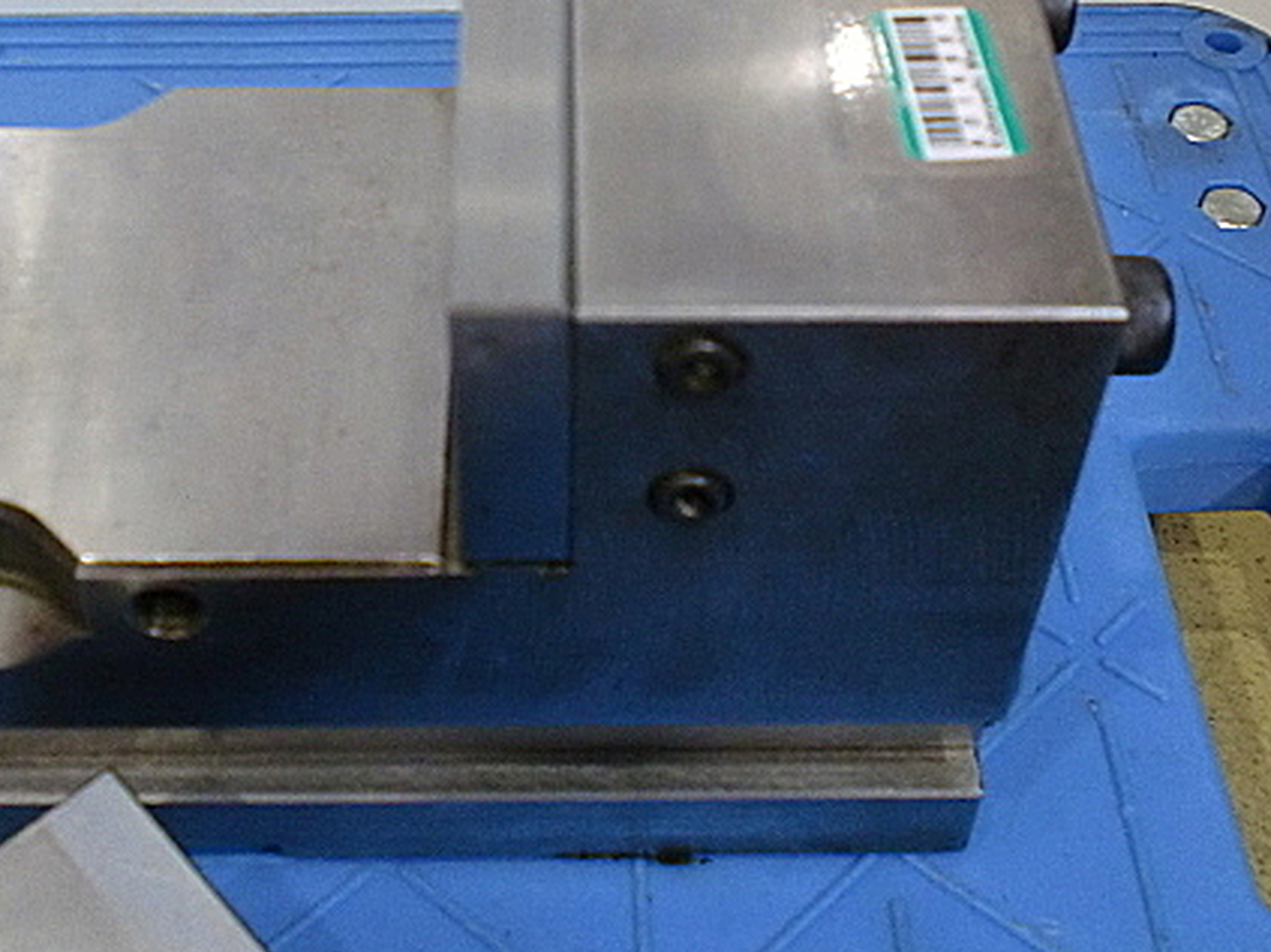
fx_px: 1945
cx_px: 574
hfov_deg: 36.1
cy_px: 267
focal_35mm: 53
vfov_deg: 27.2
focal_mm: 6.3
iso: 320
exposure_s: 1/60
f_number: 3.1
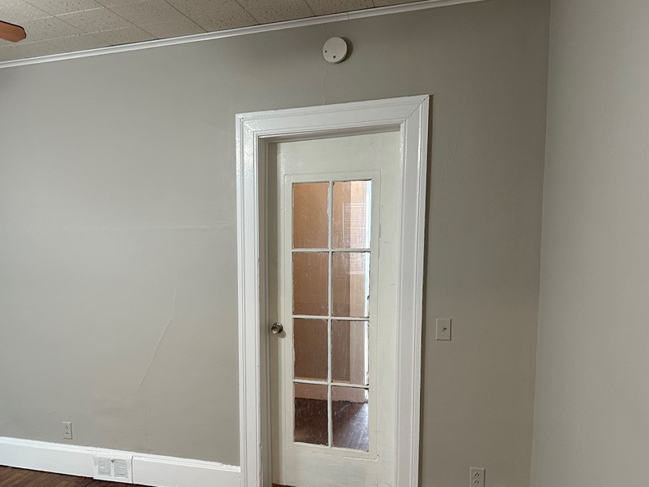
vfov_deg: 45.2
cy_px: 295
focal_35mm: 31
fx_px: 581
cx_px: 239
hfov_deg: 57.5
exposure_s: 1/60
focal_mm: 6.86
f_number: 1.78
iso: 200
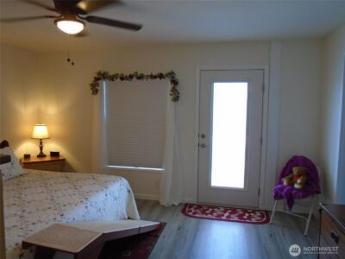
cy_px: 130
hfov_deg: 67.3
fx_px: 259
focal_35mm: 26
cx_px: 172
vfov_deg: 53.1
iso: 200
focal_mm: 4.6
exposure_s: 1/30
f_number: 3.2
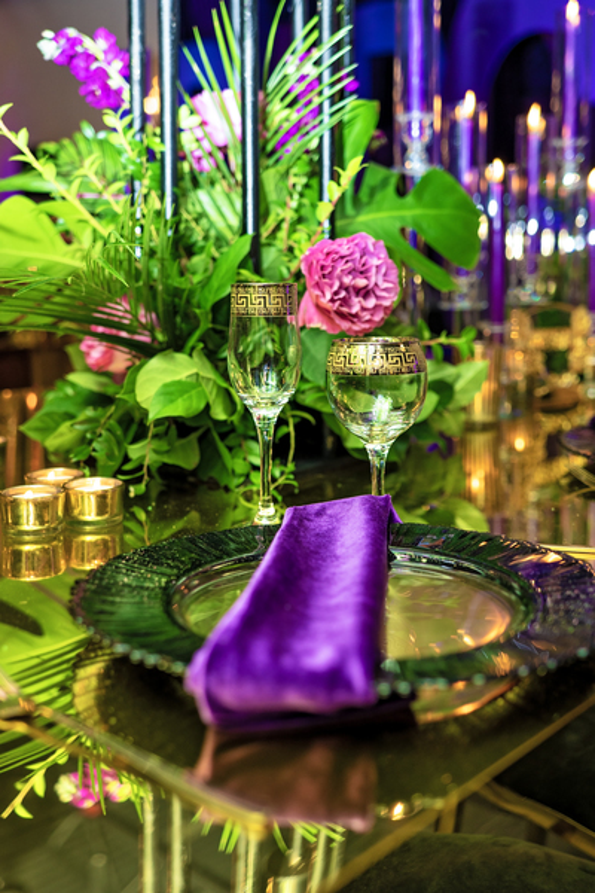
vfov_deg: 54.4
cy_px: 446
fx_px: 868
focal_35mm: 35
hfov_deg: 37.9
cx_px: 298
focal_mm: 35
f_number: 2.5
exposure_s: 1/200
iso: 400
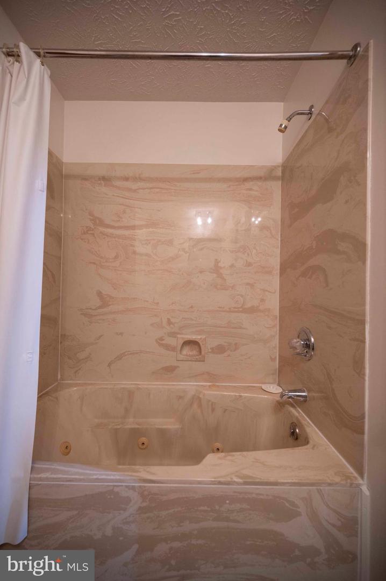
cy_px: 290
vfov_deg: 104.3
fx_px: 226
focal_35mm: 14
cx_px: 193
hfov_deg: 81.1
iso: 1000
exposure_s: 1/25
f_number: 4
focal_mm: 14
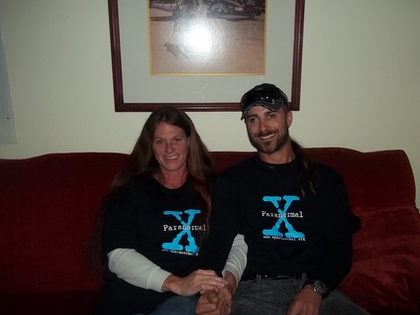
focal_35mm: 34
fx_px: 413
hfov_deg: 53.9
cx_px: 216
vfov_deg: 41.8
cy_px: 160
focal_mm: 5.7
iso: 80
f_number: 2.9
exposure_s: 1/30
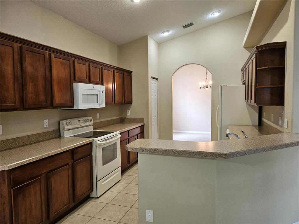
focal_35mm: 24
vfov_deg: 56.8
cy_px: 112
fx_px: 207
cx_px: 150
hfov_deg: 71.6
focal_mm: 5
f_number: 1.8
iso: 250
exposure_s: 1/120
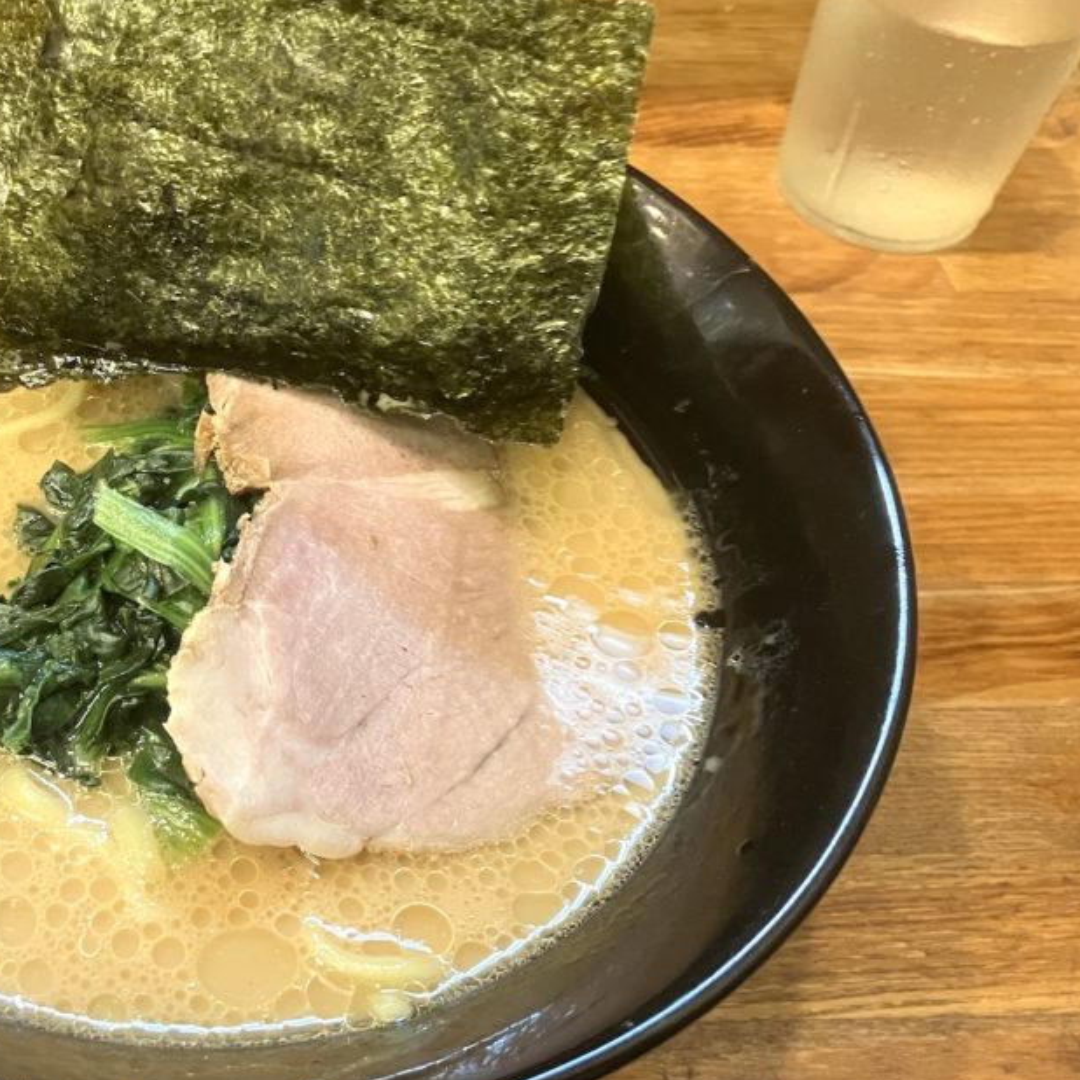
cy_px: 516
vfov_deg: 40.9
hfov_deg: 39.4
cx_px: 227
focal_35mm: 41
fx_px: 1447
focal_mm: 3.99
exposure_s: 1/50
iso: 320
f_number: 1.8
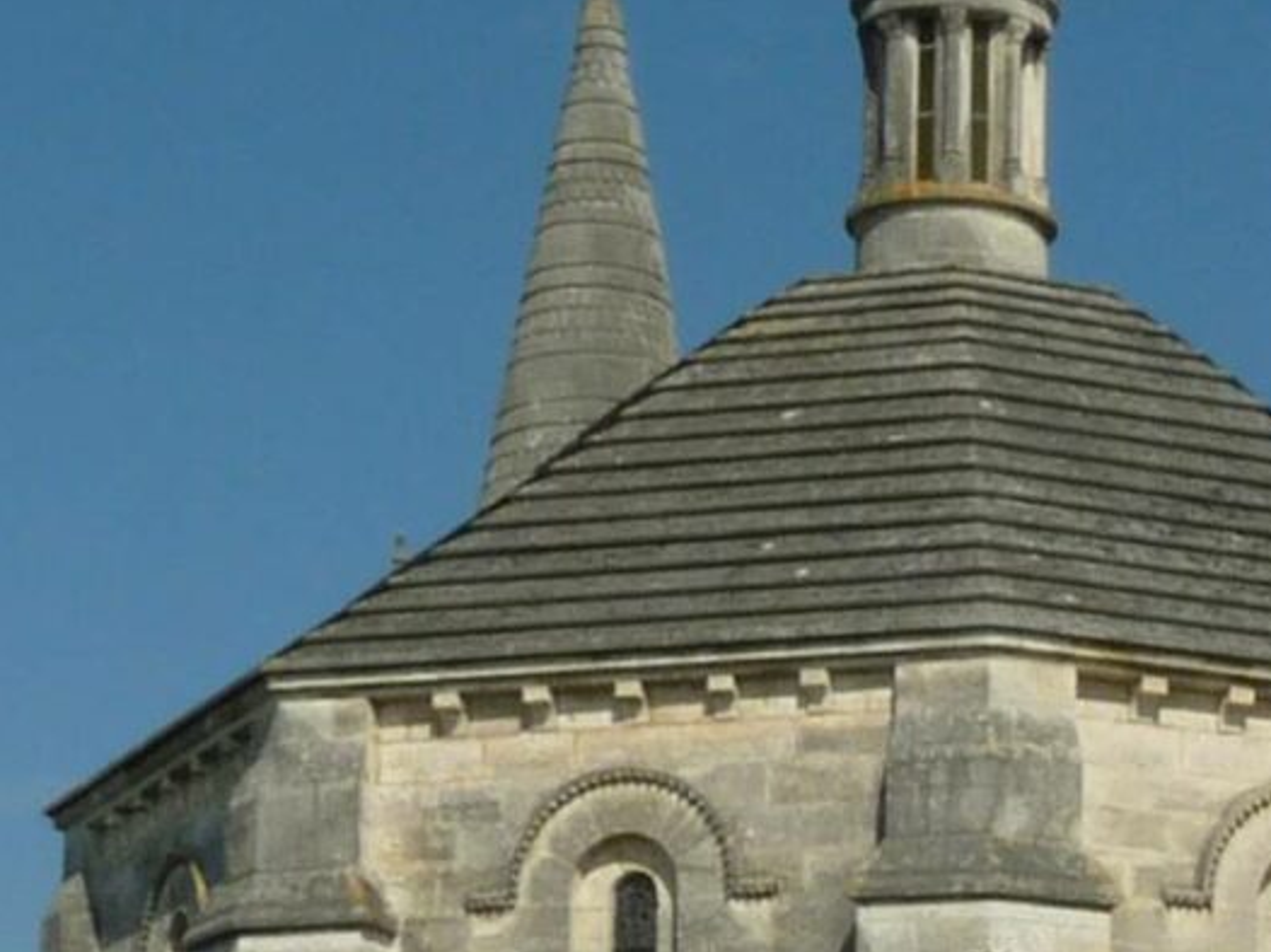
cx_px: 1385
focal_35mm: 137
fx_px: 5028
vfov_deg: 10.7
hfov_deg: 14.1
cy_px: 1024
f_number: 8
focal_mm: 5
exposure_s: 1/400
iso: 100
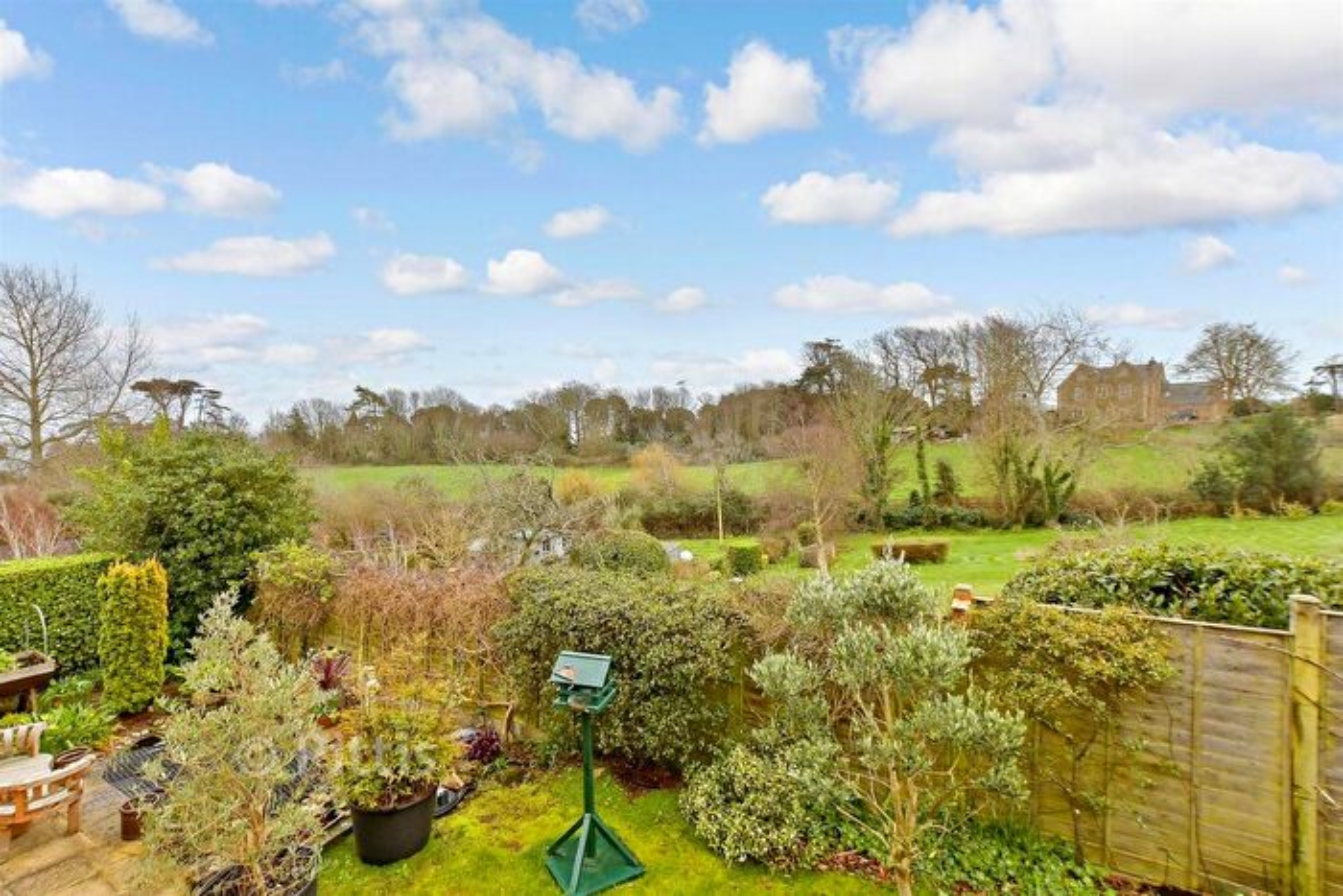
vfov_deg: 77.4
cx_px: 672
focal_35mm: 15
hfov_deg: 100.4
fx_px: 560
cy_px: 448
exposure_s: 1/50
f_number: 8
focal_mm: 10
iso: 160
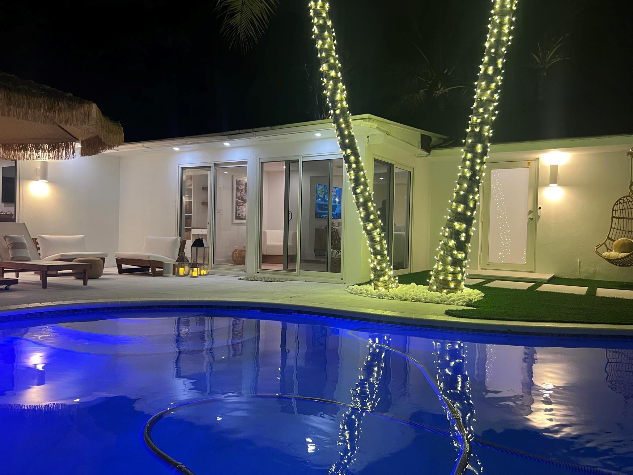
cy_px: 238
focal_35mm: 26
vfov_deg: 53.1
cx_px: 316
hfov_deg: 67.3
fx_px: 475
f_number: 1.5
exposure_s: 1/60
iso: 250
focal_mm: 5.7
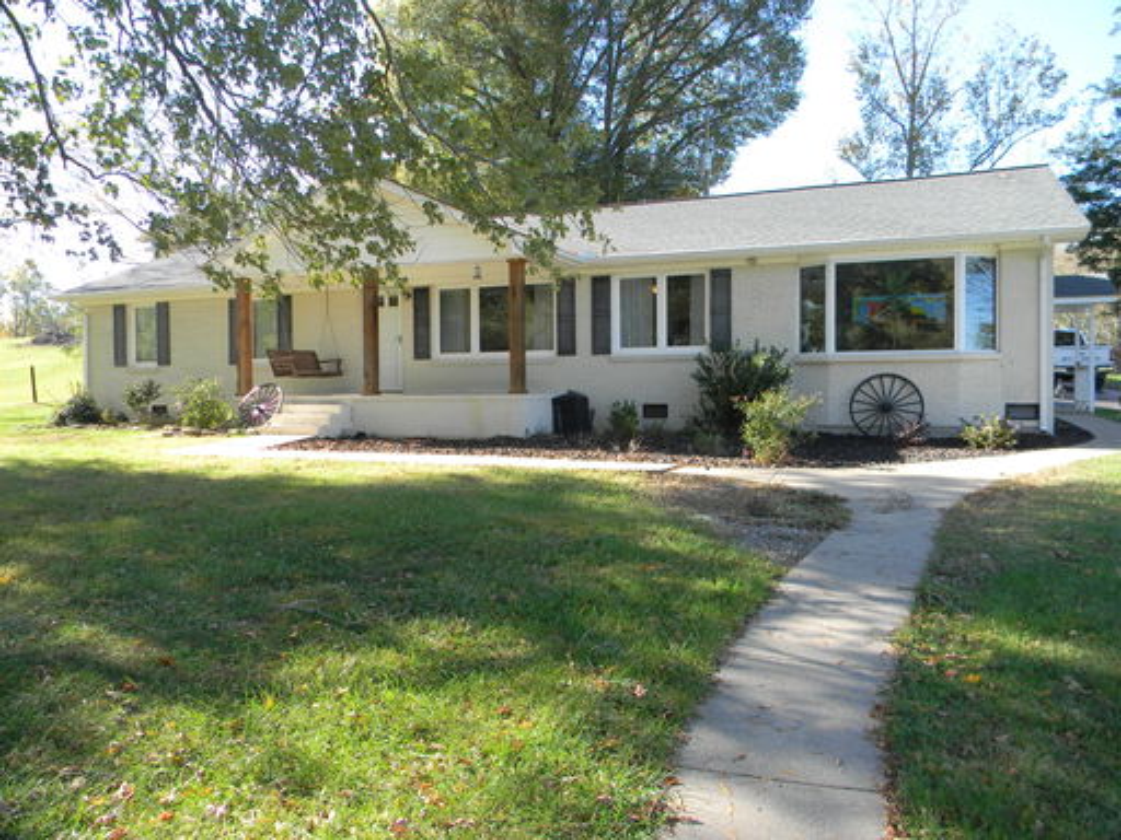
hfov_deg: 63.4
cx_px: 560
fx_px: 907
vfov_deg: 49.7
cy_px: 420
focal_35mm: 28
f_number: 3.5
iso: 80
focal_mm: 5
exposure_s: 1/136
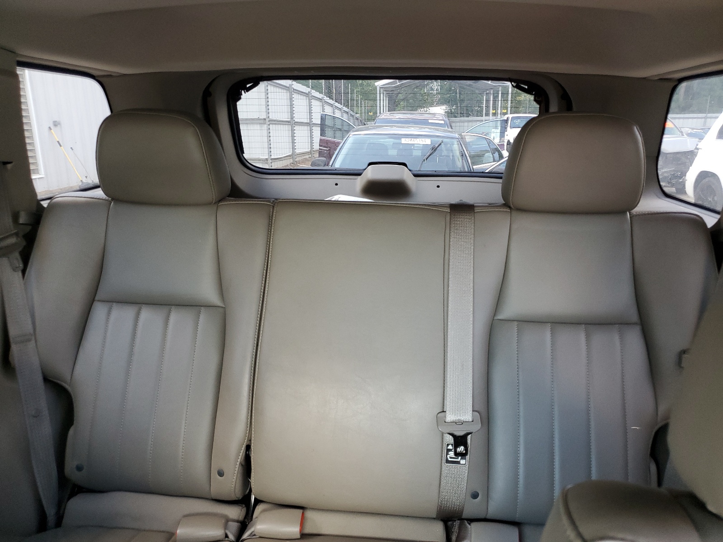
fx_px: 543
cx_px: 362
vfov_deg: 53.1
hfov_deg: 67.3
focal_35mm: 26
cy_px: 271
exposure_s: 1/60.2
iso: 104
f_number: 1.5
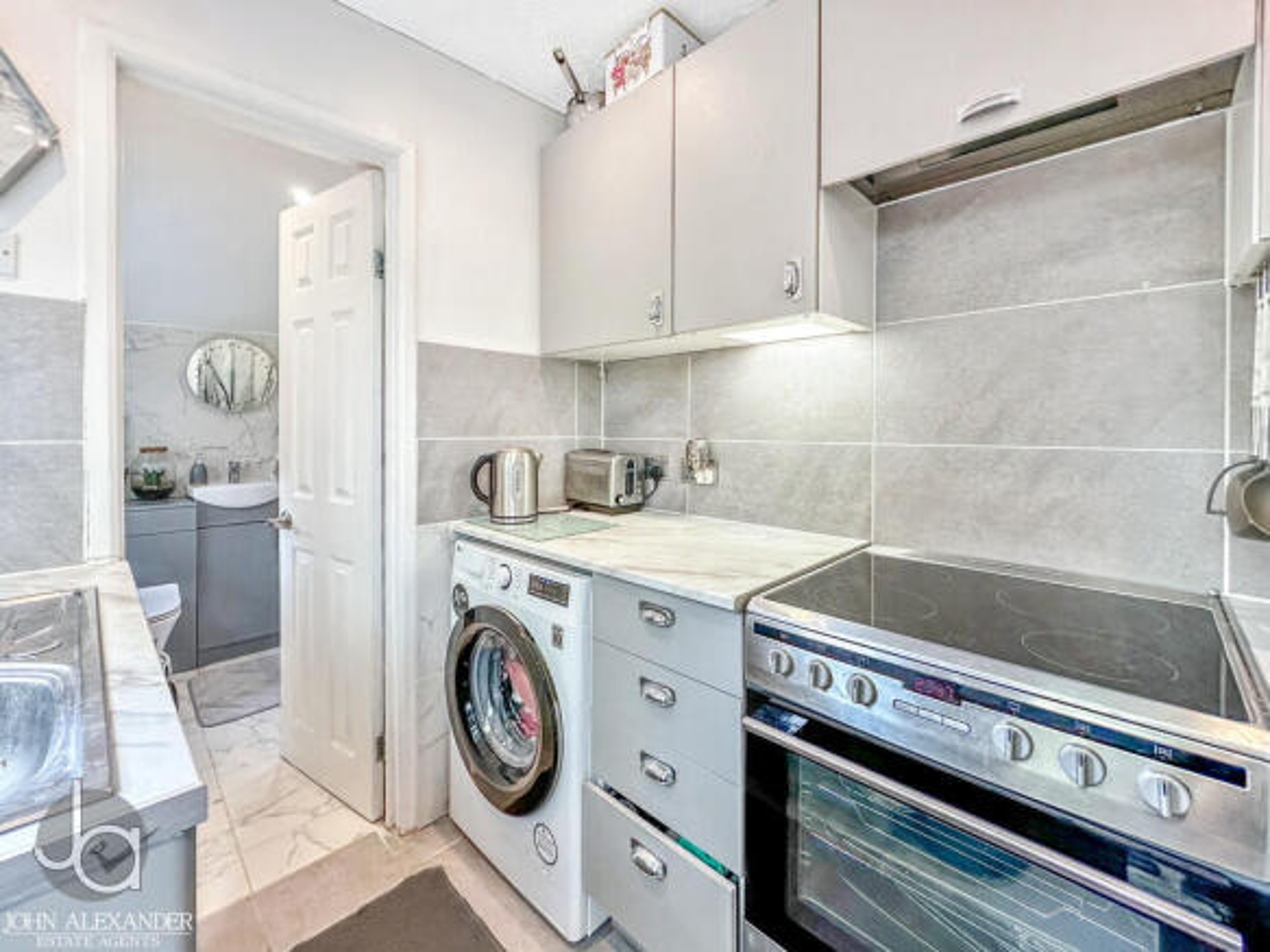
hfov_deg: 102.1
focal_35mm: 14
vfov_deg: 85.7
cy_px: 476
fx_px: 514
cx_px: 635
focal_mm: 2.22
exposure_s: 1/100
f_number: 2.2
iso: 160
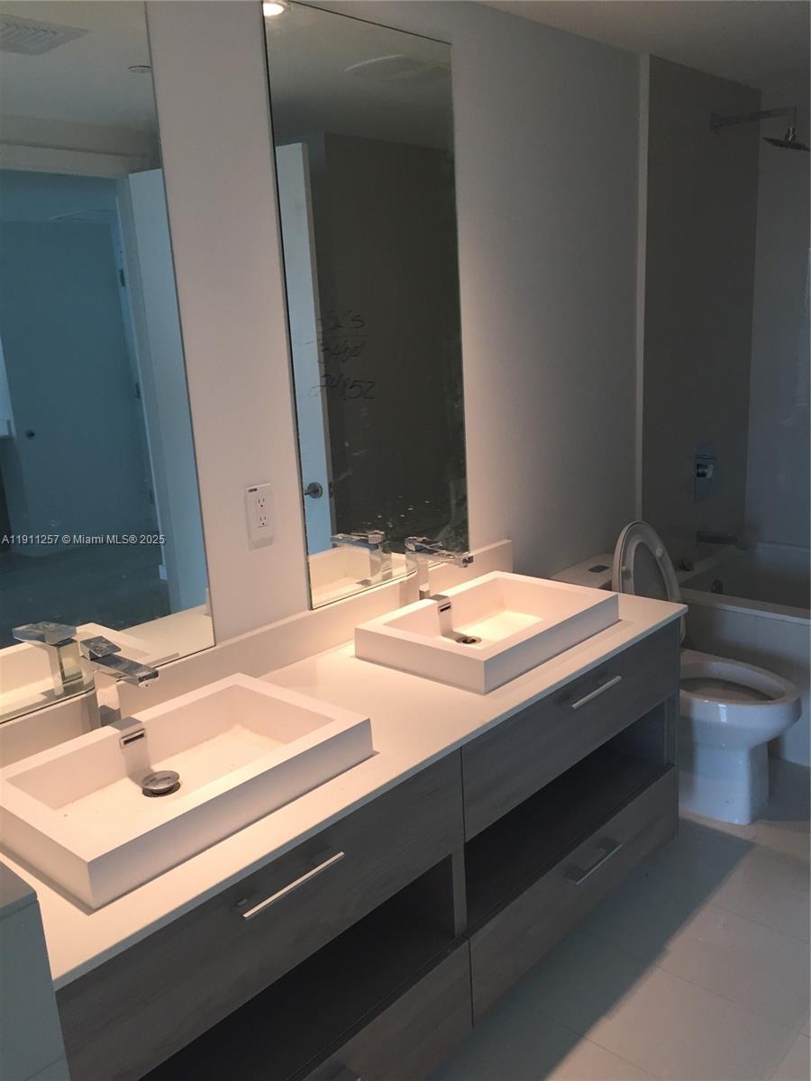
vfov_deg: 61.7
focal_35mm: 29
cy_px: 540
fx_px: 906
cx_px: 406
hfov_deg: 48.2
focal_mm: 4.15
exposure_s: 1/30
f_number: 2.2
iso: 40
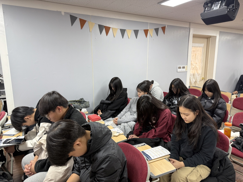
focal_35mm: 24
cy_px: 91
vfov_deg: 56.8
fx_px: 168
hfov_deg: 71.6
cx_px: 122
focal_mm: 6.76
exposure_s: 1/60
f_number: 1.78
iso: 160
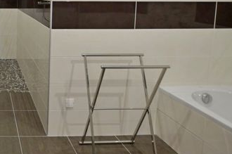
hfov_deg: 46.7
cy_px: 12
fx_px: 206
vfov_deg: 37.9
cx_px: -11
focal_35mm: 32
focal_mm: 10
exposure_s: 1/60
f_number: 3.5
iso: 800
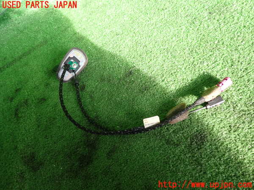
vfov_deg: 54.9
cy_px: 95
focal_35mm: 25
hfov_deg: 69.4
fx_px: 183
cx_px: 127
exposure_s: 1/60
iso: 125
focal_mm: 4.5
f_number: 2
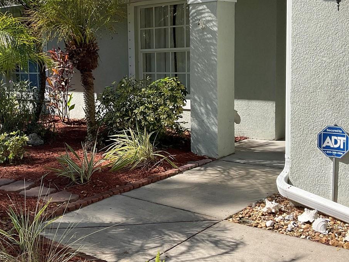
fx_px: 514
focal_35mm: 51
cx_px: 105
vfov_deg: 28.5
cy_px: 114
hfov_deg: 36.9
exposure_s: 1/1121
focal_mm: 3
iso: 16
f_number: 1.8
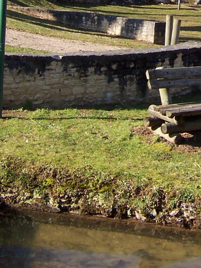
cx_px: 215
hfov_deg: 16.7
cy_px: -44
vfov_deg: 21.3
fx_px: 665
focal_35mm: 86
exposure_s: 1/350
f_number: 4
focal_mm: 5.6
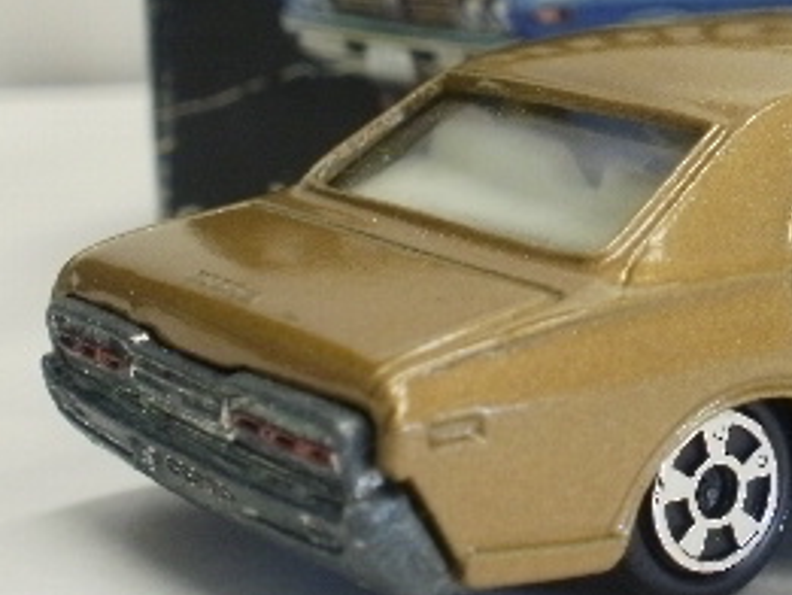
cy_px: 106
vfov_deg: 13.6
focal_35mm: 108
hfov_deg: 17.8
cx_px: 753
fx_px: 2472
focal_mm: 7.7
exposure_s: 1/20
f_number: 4
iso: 125
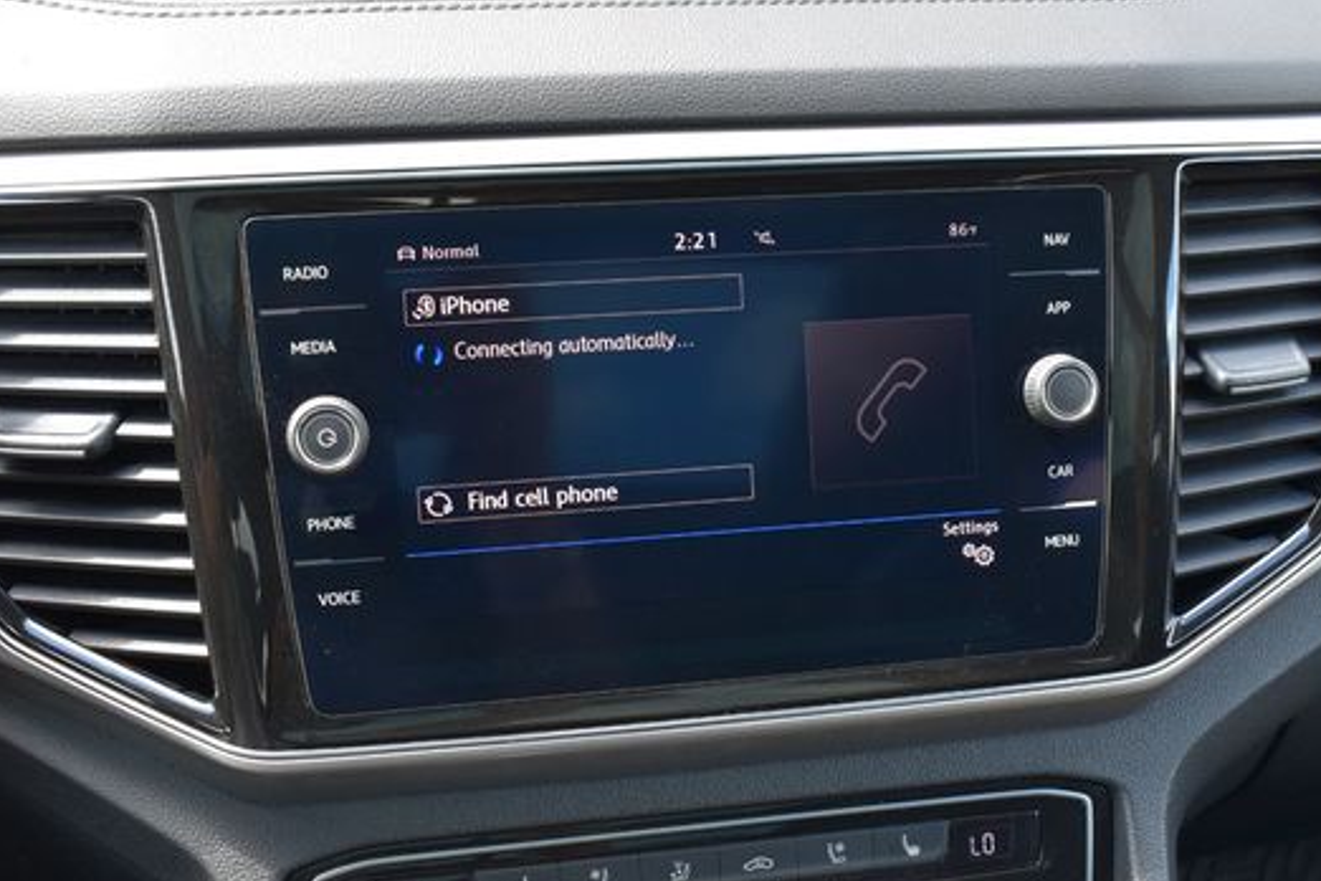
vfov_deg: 27.2
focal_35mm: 50
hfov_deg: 39.7
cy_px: 489
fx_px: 1820
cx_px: 782
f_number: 7.1
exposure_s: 1/50
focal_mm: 27
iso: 400
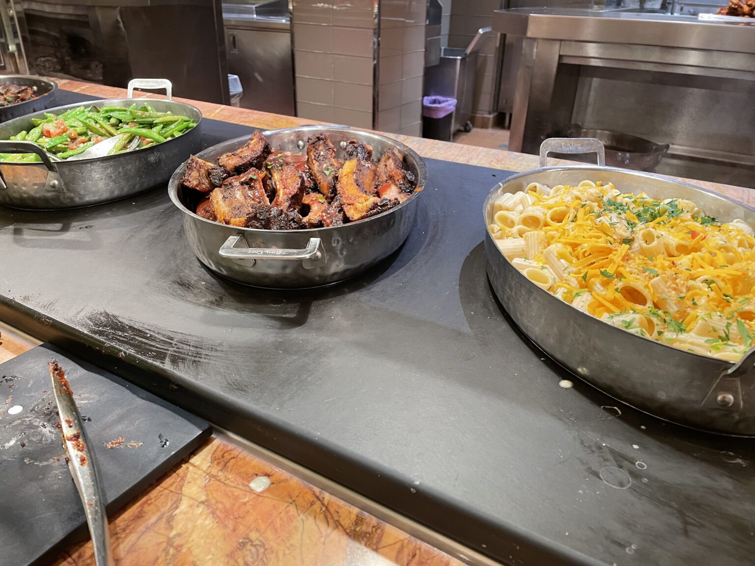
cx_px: 378
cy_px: 283
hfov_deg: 67.3
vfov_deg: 53.1
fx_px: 567
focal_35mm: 26
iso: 250
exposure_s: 1/60
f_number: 1.6
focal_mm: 4.2
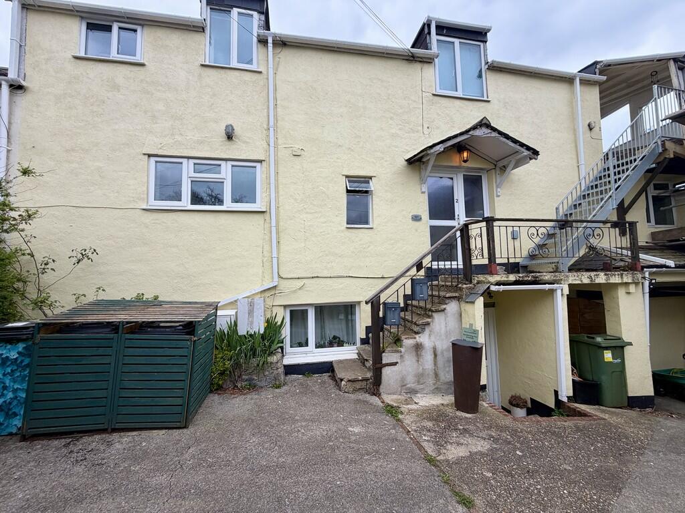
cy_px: 256
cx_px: 342
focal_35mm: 14
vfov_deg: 85.7
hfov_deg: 102.1
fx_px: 277
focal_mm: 2.22
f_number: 2.2
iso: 64
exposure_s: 1/490
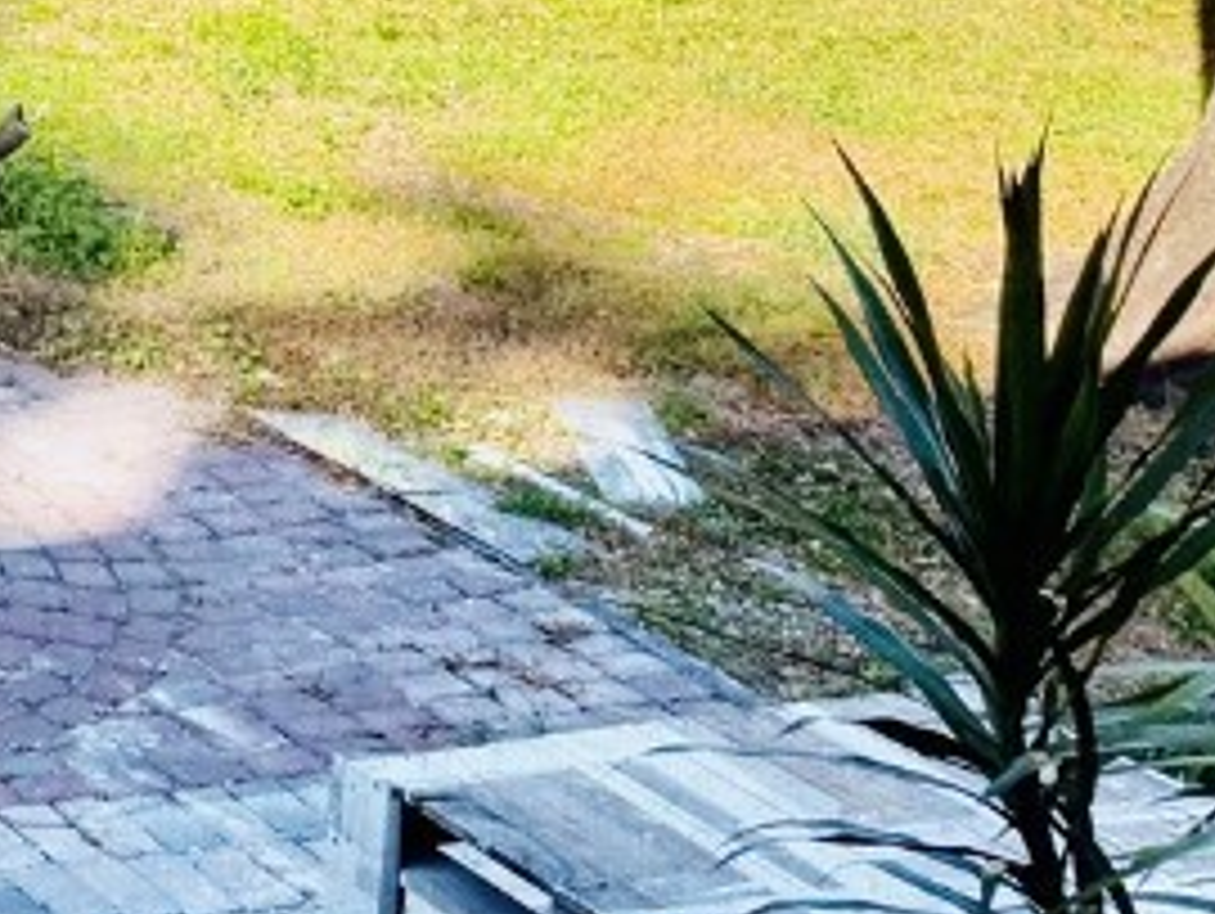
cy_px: -248
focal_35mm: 91
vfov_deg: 15.5
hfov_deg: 18.3
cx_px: -774
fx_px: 3197
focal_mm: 6.76
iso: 100
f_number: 1.78
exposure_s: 1/992
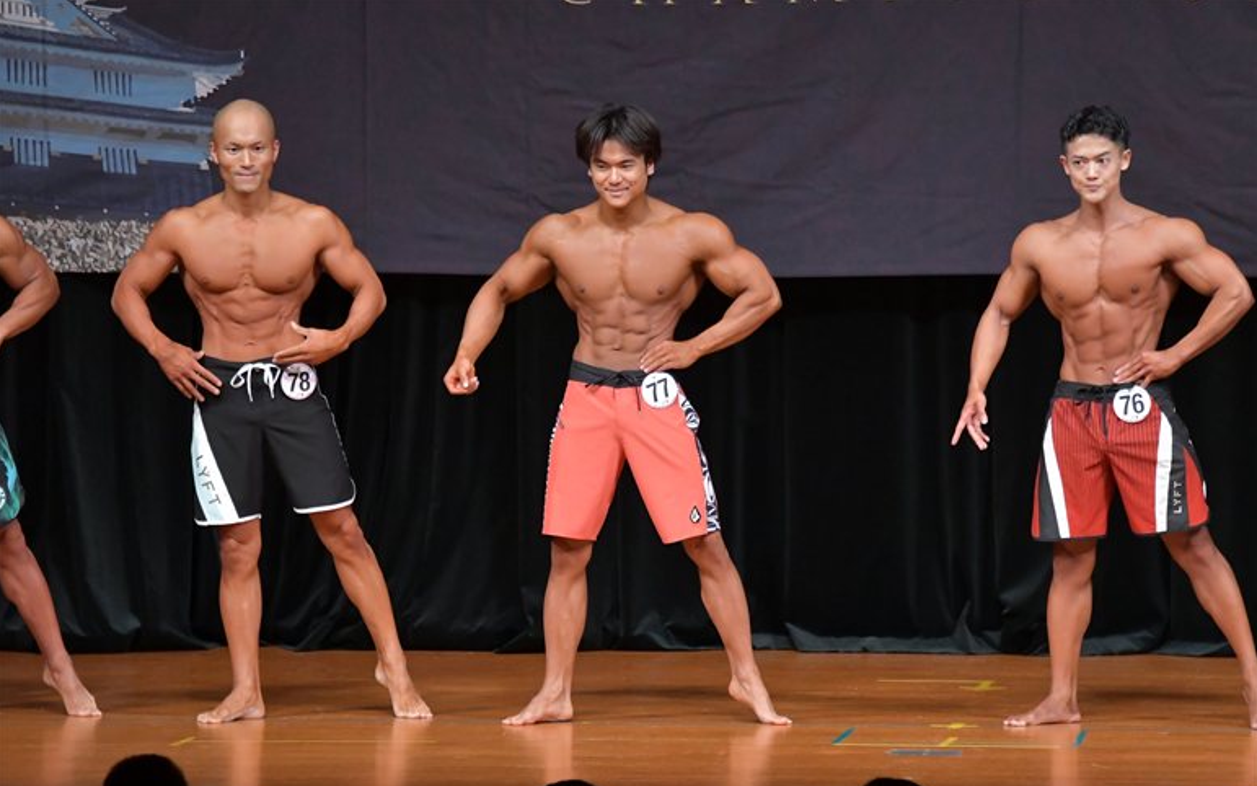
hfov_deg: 8.0
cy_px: 417
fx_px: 8942
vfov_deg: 5.0
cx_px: 628
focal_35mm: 261
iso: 5000
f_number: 5.6
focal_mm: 170
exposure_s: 1/400
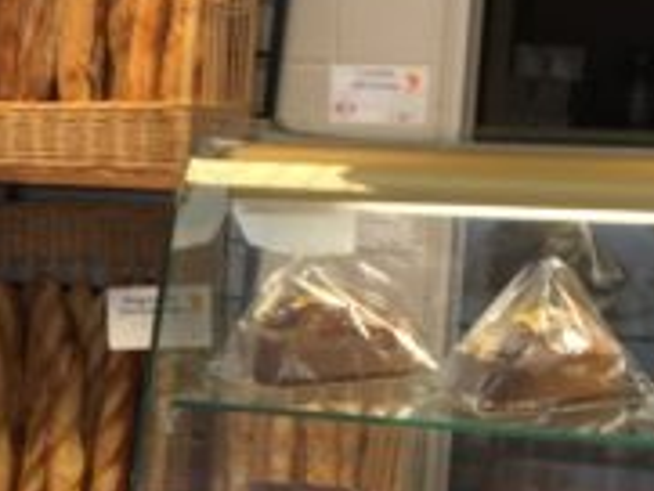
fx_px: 2325
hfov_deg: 15.0
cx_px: -271
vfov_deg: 12.0
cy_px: 469
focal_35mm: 123
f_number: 2.2
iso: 32
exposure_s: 1/50
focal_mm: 4.15
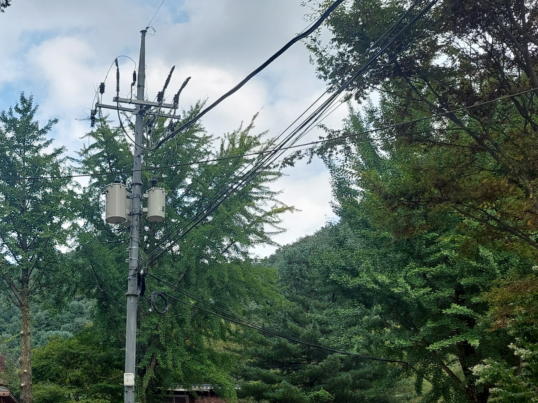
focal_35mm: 53
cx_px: -2
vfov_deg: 27.3
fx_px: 824
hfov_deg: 33.1
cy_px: 284
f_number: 1.8
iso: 40
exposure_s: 1/473
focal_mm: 5.23
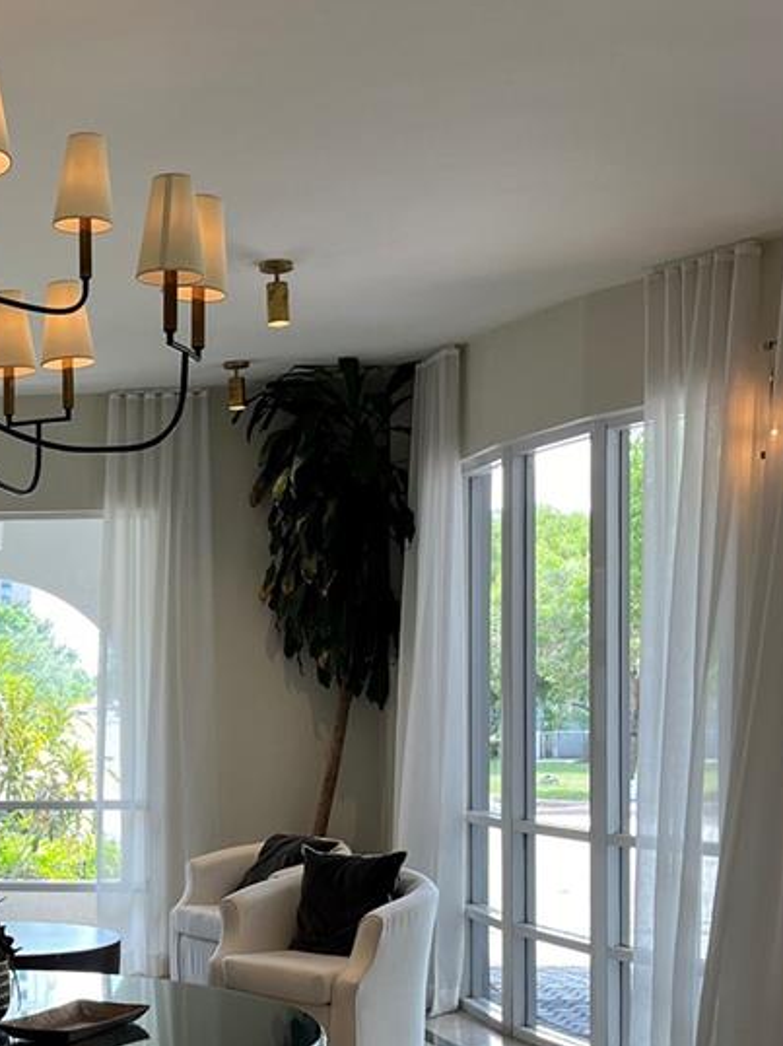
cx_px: -23
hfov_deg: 24.0
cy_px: 694
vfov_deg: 33.0
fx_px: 1751
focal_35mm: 58
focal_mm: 5.1
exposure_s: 1/120
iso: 80
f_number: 1.6
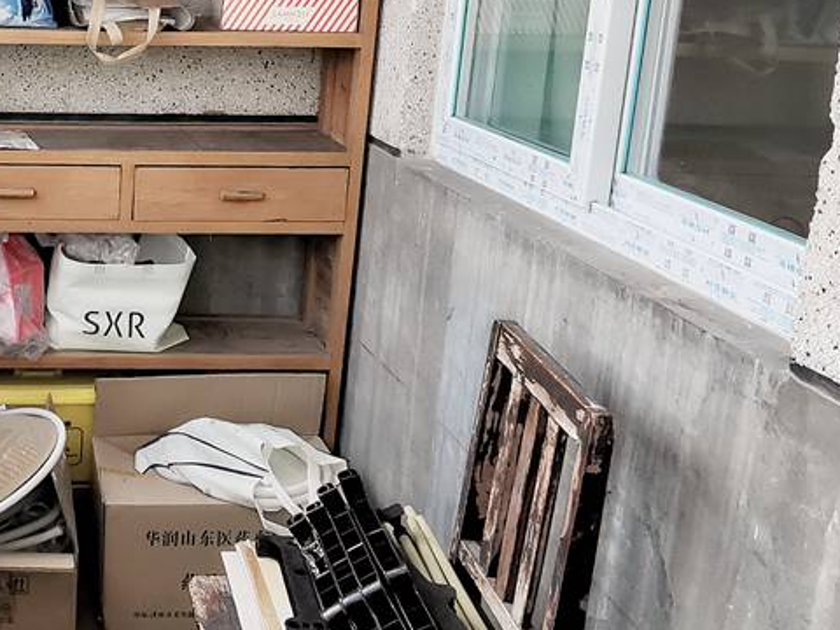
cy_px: 206
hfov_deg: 34.7
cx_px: 37
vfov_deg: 28.4
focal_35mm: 51
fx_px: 1238
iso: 50
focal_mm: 2.26
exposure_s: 1/362
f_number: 2.2
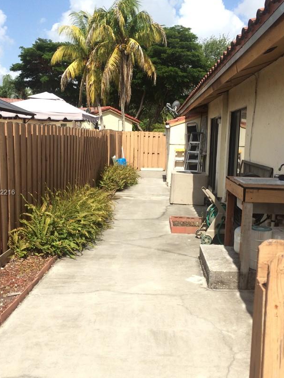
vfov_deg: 50.1
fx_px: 405
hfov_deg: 38.6
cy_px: 193
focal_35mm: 37
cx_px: 161
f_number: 2.2
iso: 32
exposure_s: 1/2564
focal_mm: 4.15
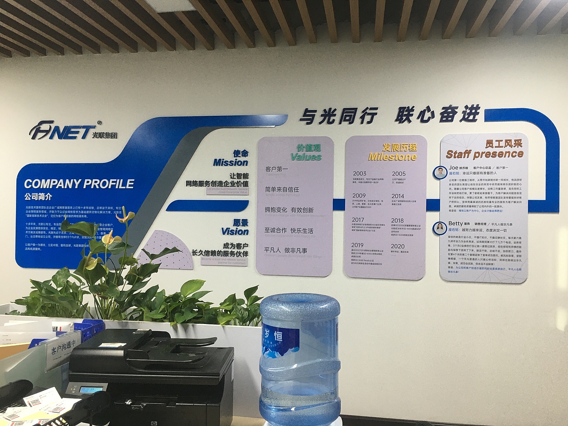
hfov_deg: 61.7
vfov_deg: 48.2
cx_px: 284
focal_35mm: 29
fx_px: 476
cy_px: 213
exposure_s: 1/33
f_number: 2.2
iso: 50
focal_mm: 4.15
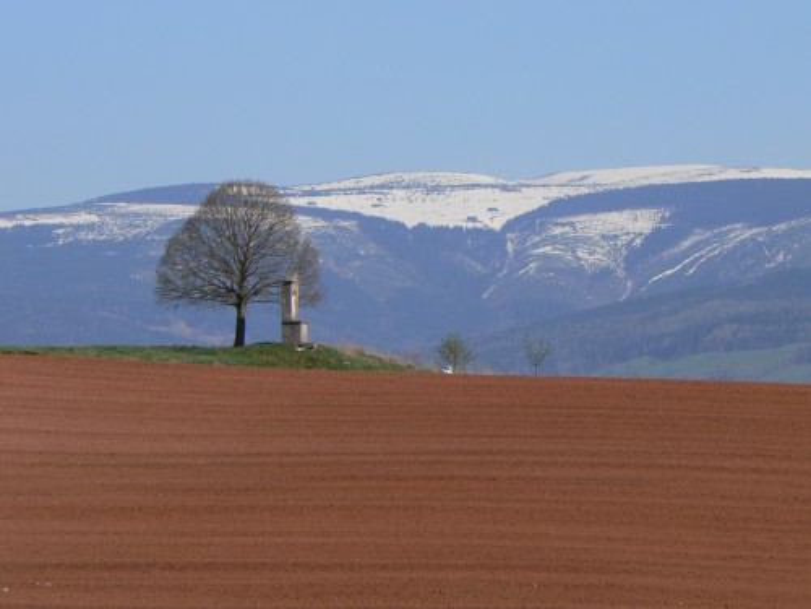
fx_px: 6185
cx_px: 406
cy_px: 304
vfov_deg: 5.6
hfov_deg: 7.5
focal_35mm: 264
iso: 80
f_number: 8
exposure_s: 1/500
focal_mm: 44
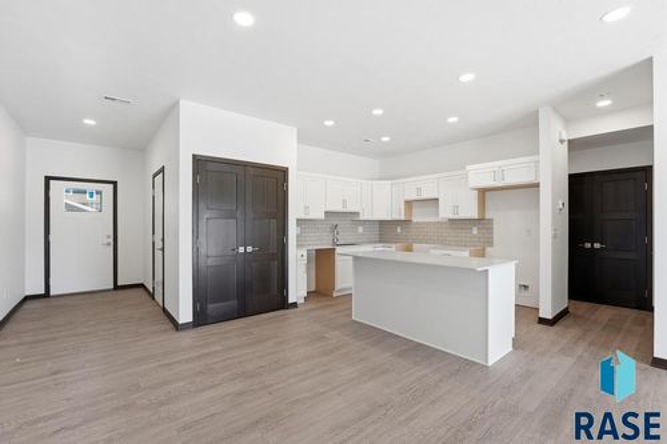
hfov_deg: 97.8
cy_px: 222
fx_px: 291
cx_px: 334
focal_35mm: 16
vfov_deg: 74.7
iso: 100
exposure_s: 1/40
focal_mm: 15.7
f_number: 7.1
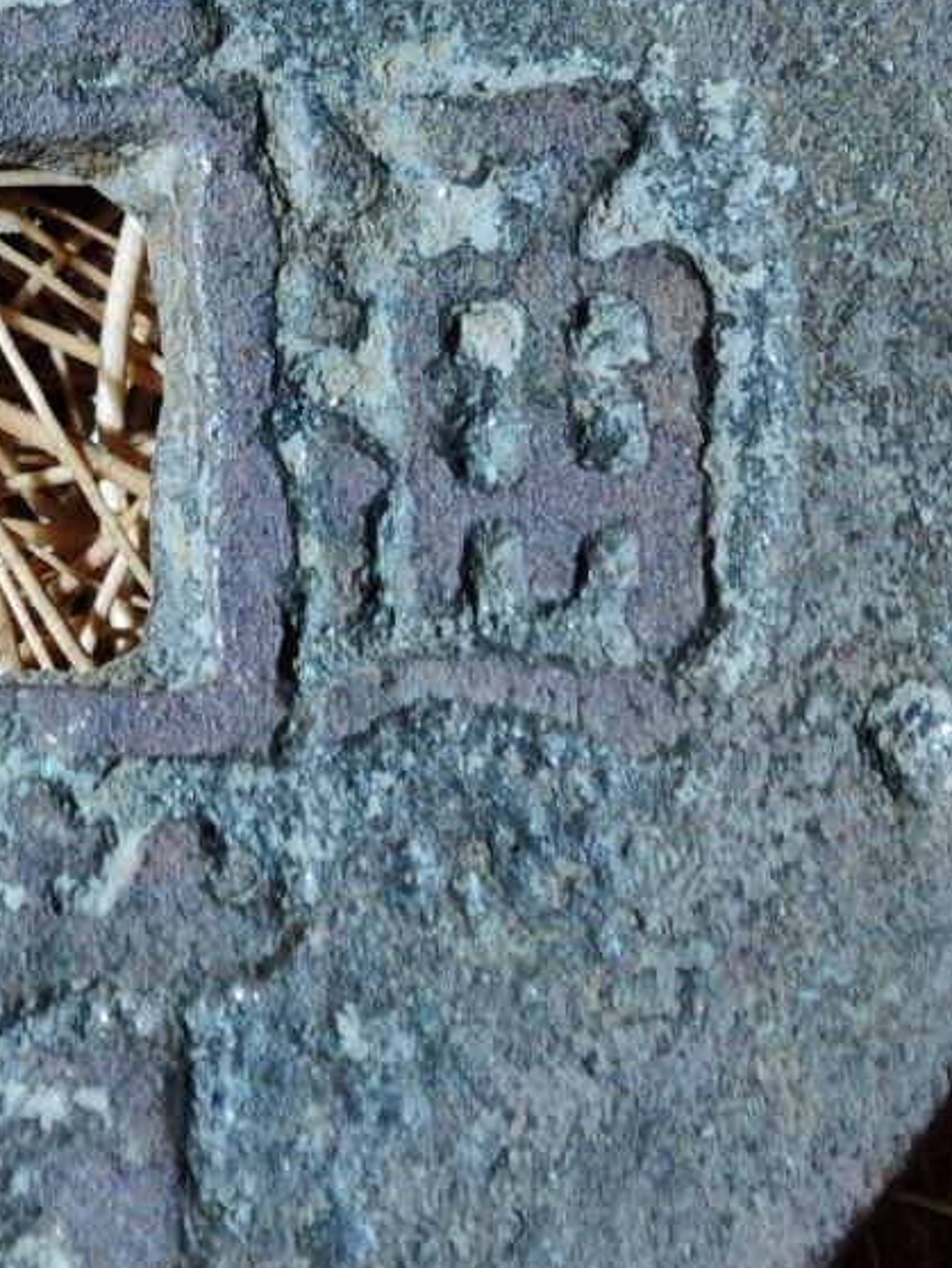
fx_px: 10040
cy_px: 161
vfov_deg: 7.2
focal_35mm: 274
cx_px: -155
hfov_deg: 5.4
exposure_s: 1/100
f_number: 2
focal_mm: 9
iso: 160
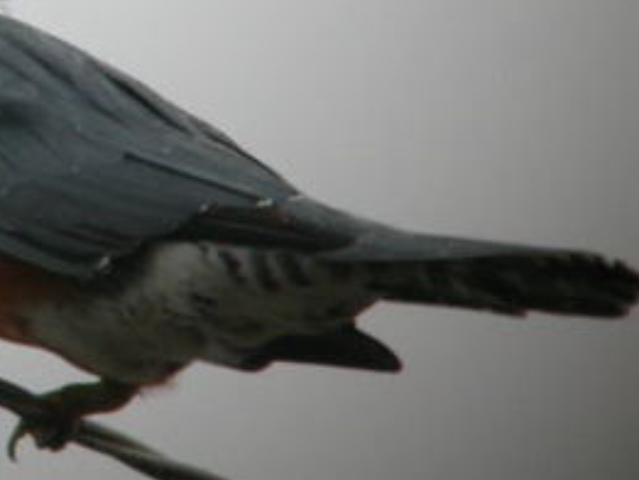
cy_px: 238
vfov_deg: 7.8
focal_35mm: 191
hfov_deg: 10.2
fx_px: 3527
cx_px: -135
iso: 100
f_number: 7
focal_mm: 16.2
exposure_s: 1/221
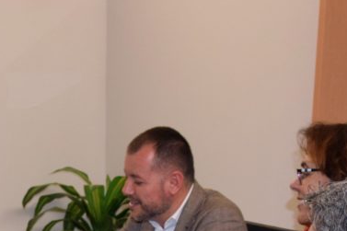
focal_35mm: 86
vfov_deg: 15.2
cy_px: 294
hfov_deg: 23.2
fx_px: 829
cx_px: 58
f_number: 4.5
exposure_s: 1/80
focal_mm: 18
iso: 800
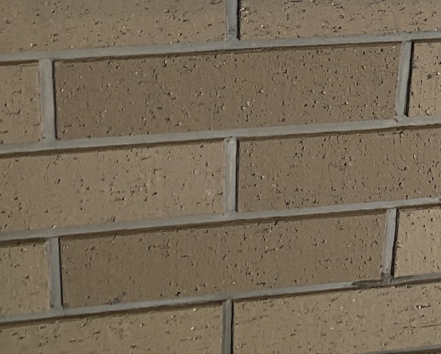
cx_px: 327
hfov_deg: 25.4
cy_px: -243
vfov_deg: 17.6
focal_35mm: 74
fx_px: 966
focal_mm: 4.25
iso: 64
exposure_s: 1/50
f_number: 1.8
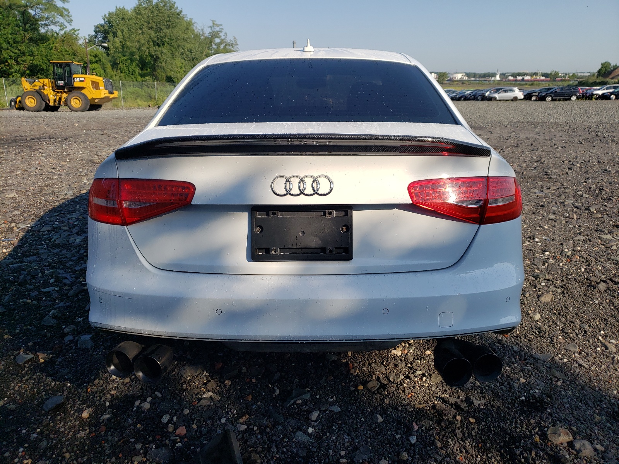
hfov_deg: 67.3
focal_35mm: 26
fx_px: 465
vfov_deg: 53.1
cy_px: 232
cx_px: 310
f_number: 1.5
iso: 50
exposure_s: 1/2500
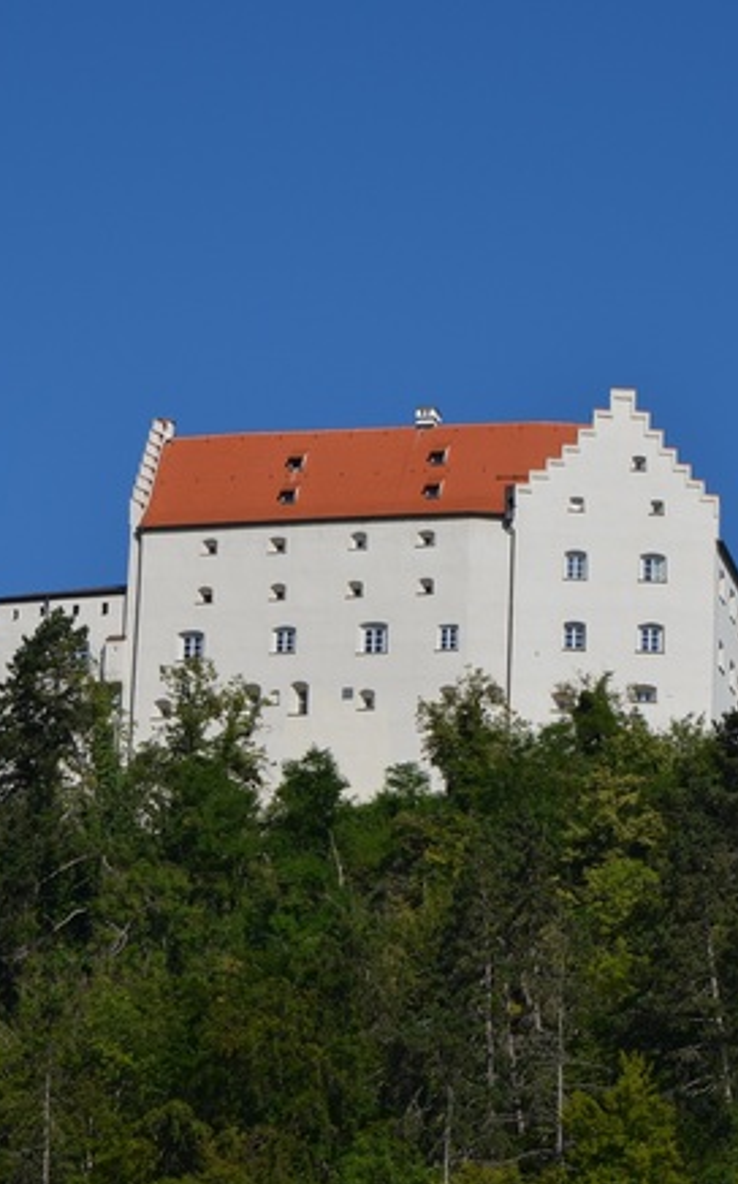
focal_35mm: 198
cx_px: 476
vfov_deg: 10.6
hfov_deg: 6.6
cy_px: 592
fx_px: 6373
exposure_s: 1/320
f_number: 9
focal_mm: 85
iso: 100
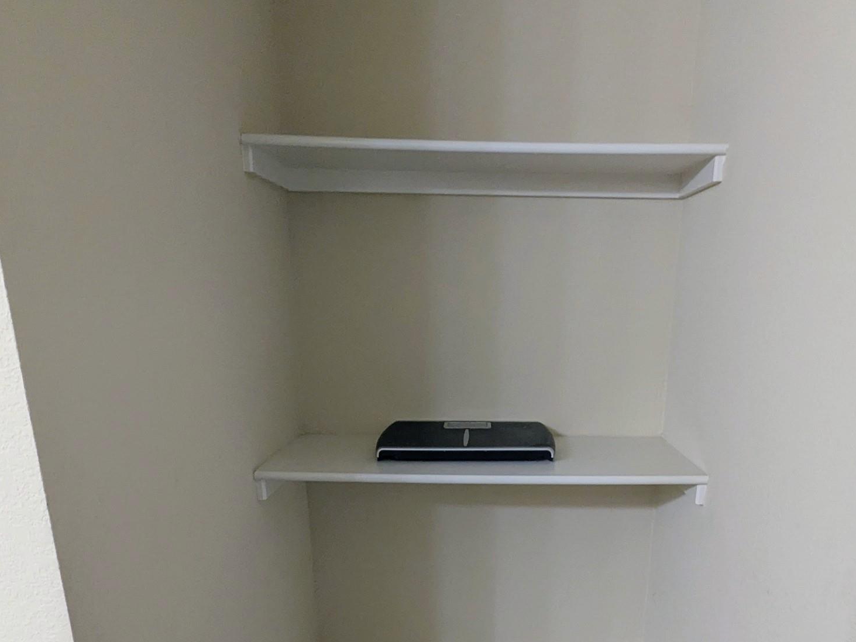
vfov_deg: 46.8
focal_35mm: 28
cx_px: 486
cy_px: 524
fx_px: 692
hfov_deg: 63.2
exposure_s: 1/60
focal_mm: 2.35
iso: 537
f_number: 2.2
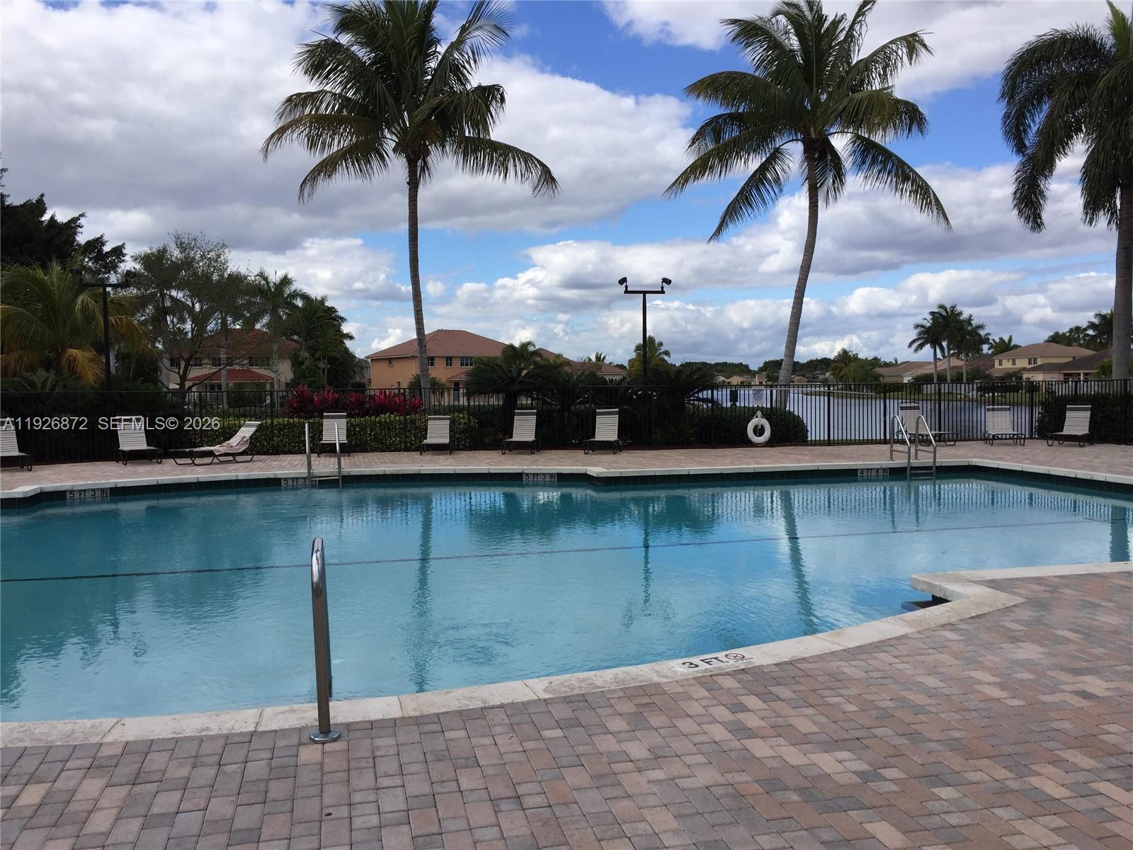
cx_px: 566
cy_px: 425
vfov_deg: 48.2
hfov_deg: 61.7
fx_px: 949
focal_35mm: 29
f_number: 2.2
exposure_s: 1/2475
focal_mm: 4.15
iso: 32
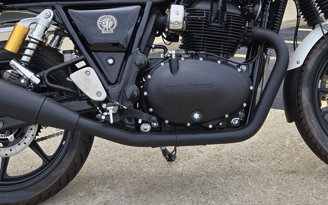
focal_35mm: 46
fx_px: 411
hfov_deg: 43.5
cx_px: 160
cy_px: 35
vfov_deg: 27.3
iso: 25
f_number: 1.8
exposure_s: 1/641
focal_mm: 5.4
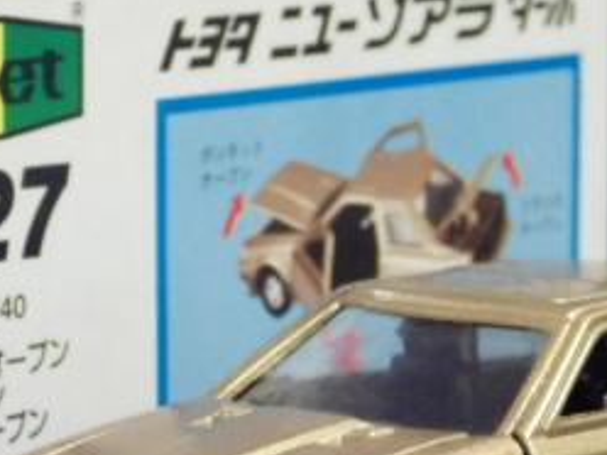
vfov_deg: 5.6
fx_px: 4664
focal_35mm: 266
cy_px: 259
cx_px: 218
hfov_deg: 7.4
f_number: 4.6
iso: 800
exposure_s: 1/30
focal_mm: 18.4
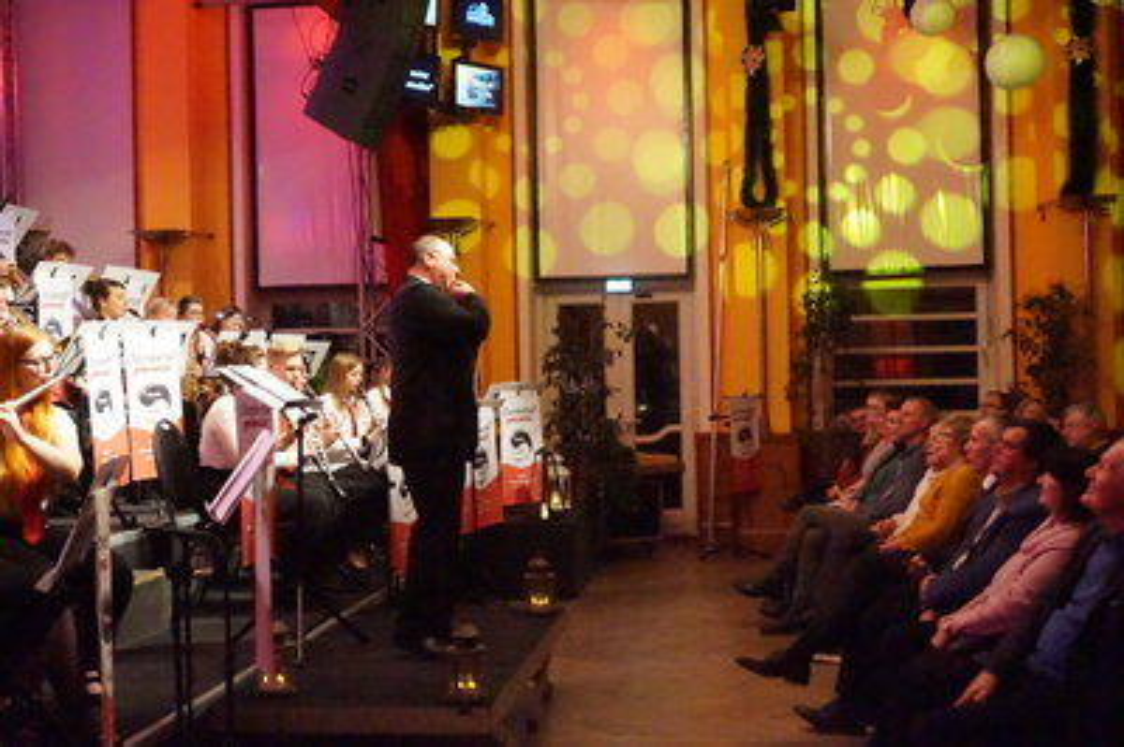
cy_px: 374
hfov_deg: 43.6
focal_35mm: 45
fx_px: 1404
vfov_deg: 29.8
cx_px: 562
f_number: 6.3
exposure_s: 1/200
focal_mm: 30
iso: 16000
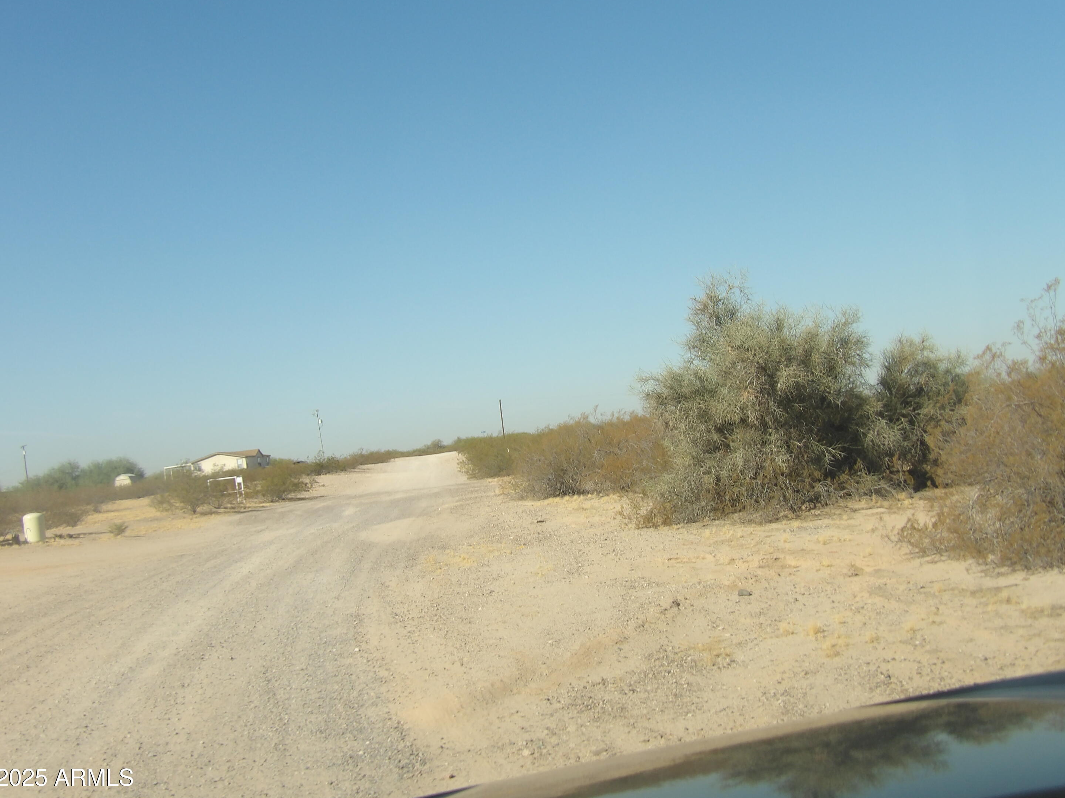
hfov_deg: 39.7
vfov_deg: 30.3
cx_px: 549
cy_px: 399
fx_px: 1477
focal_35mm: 48
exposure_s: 1/592
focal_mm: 8.2
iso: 100
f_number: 3.8
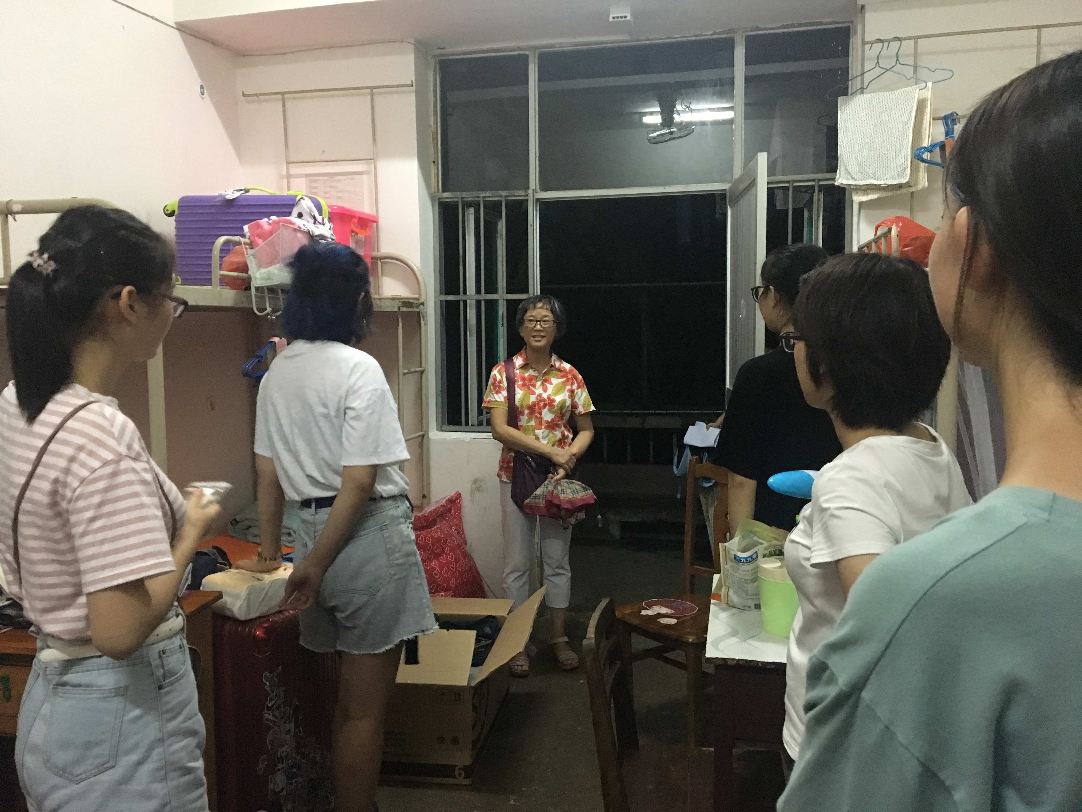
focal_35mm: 29
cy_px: 406
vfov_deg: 48.2
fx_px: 906
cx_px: 541
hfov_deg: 61.7
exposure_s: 1/17
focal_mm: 4.15
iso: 320
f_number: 2.2
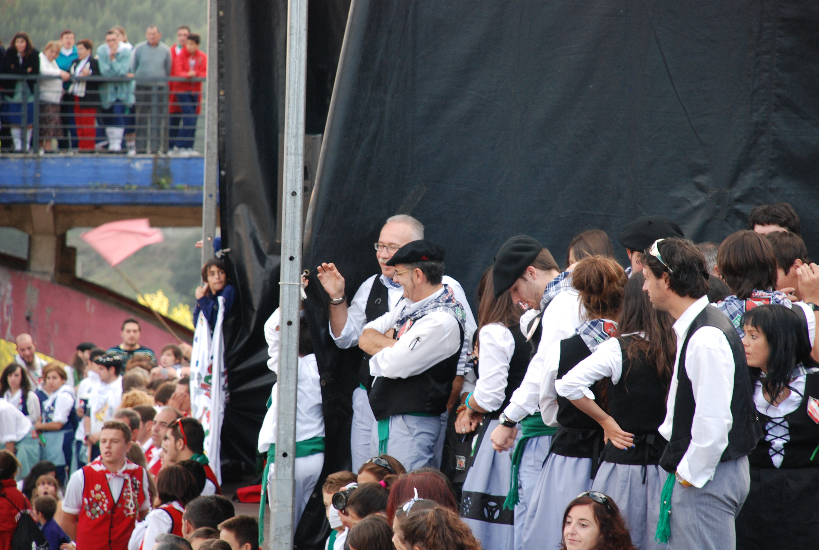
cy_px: 275
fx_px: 4616
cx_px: 410
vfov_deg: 6.8
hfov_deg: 10.1
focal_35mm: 202
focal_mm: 135
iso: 400
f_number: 5.6
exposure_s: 1/60
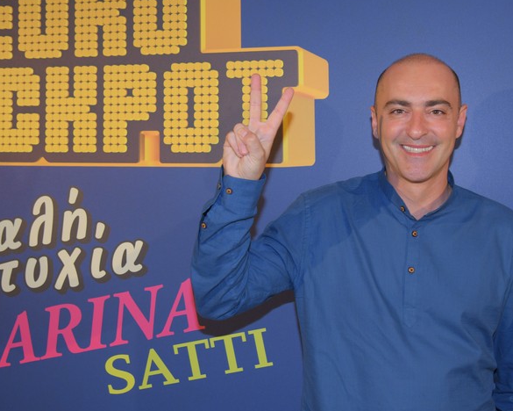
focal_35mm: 61
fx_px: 926
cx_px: 283
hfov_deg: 30.9
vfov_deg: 25.0
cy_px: 183
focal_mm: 38
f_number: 4
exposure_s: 1/250
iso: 640
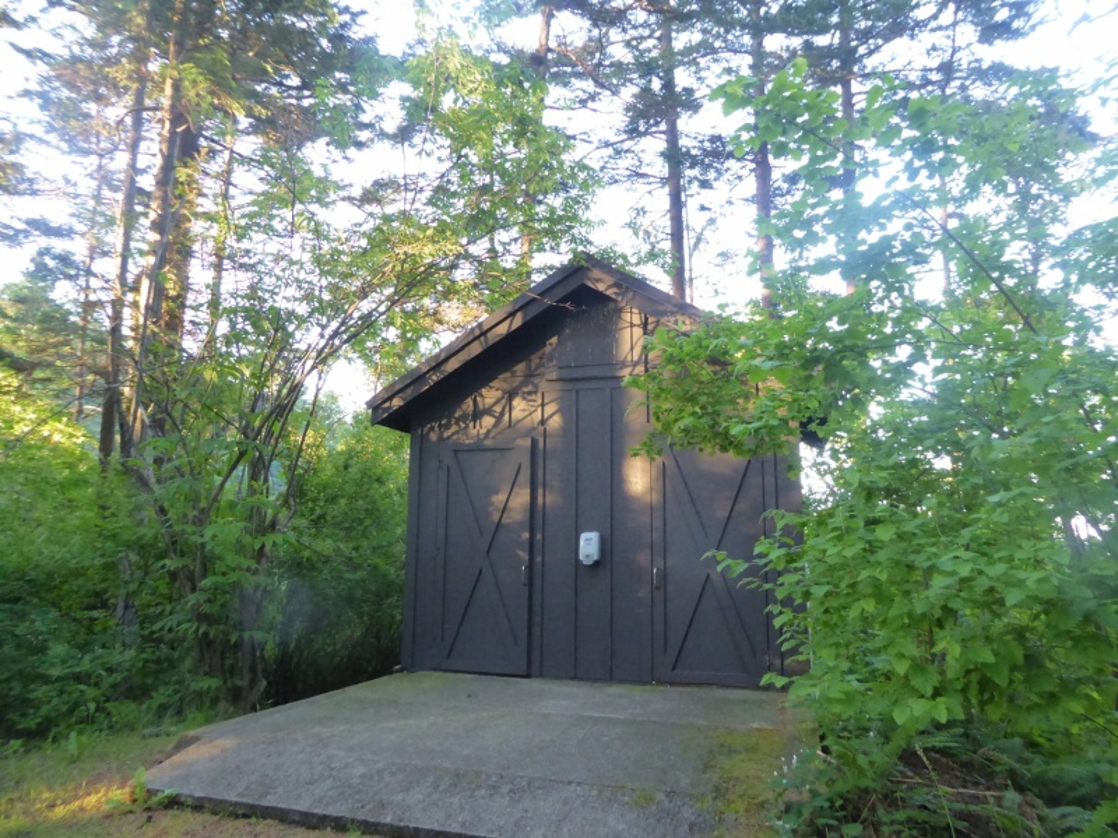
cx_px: 559
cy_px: 419
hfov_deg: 69.4
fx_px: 807
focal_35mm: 25
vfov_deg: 54.9
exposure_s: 1/50
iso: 800
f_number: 3.3
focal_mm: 4.3
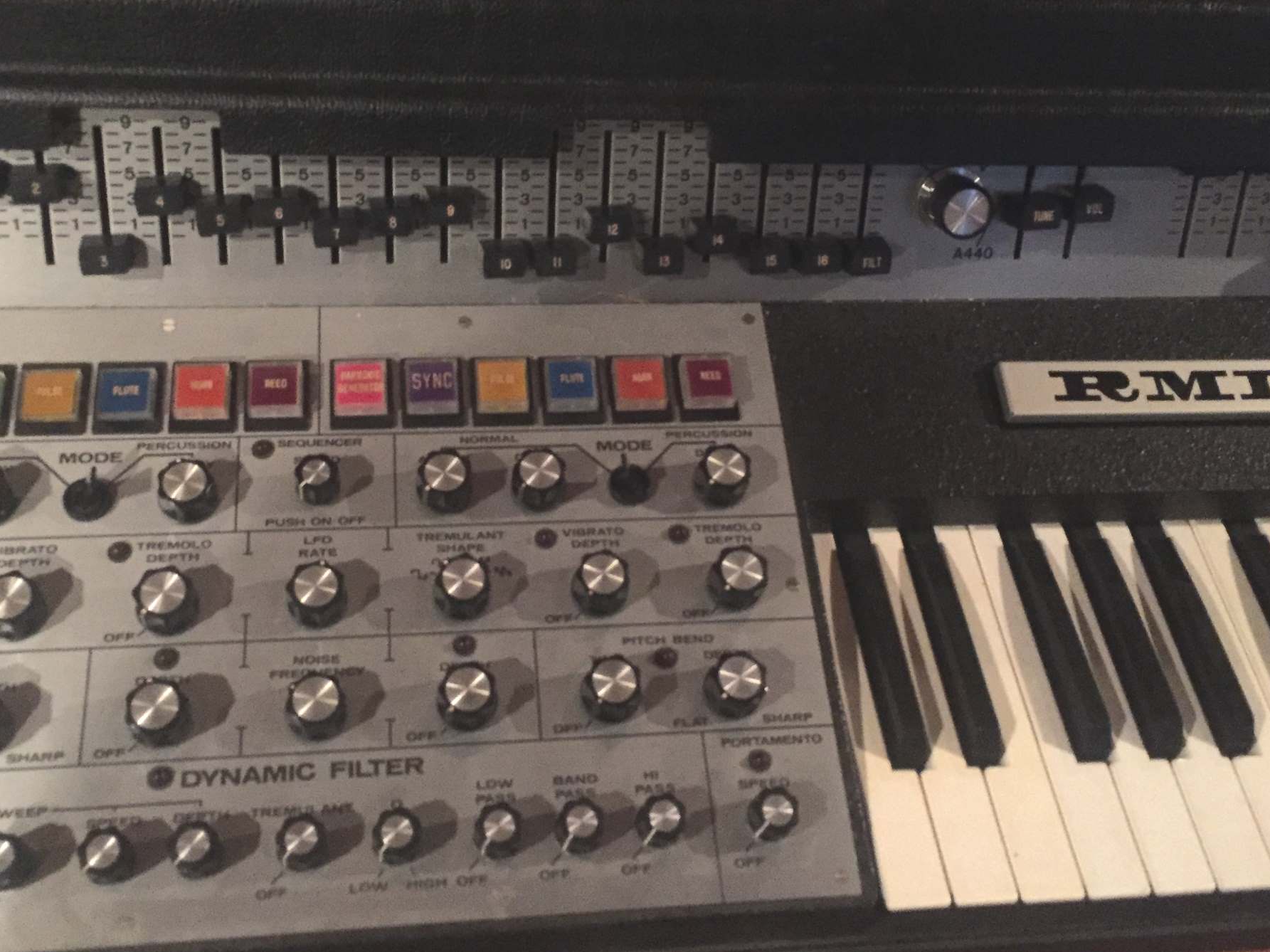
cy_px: 373
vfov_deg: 36.6
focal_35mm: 39
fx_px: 1431
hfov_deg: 47.8
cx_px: 580
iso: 320
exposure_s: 1/15
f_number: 2.2
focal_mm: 4.15
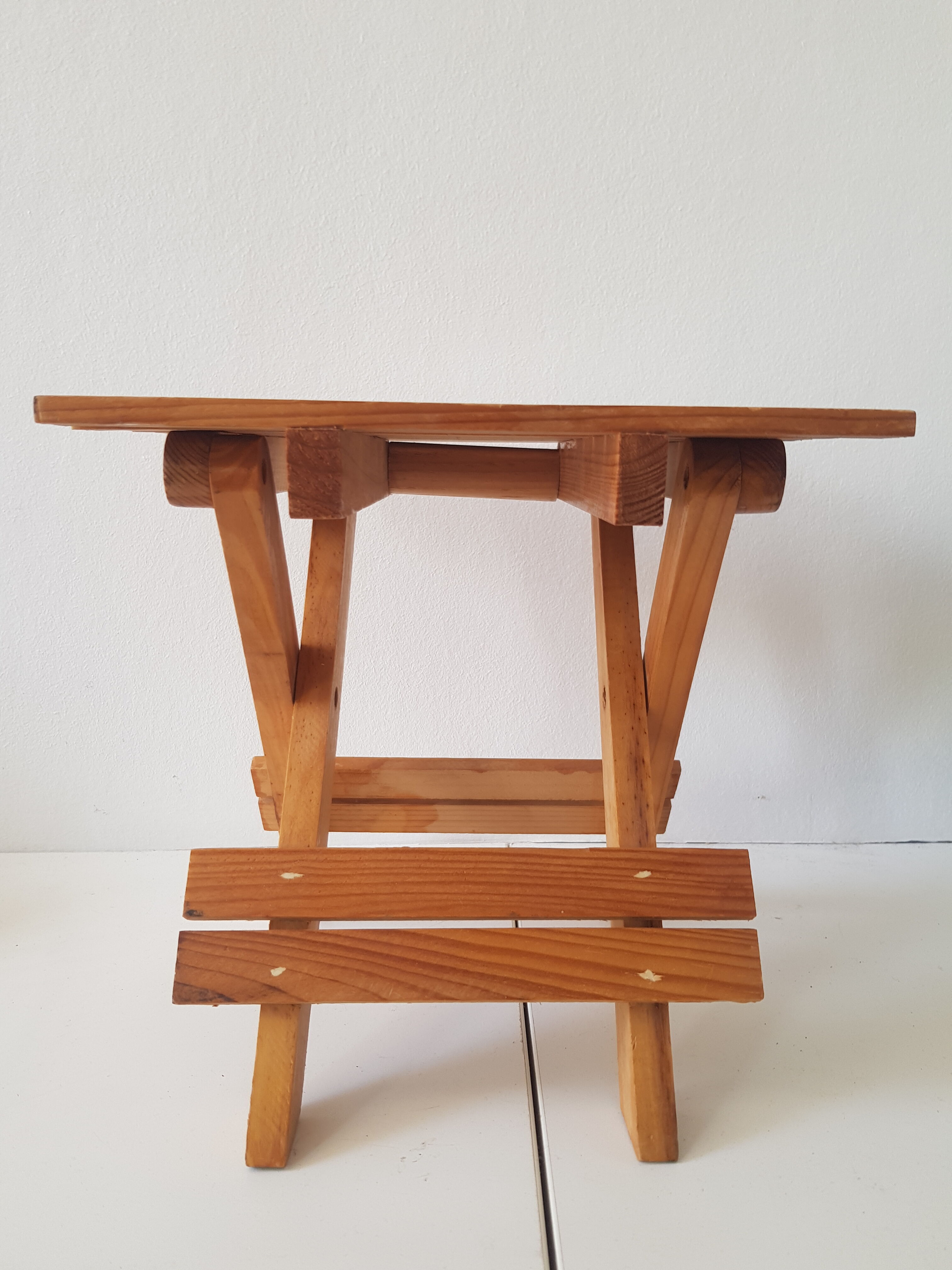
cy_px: 635
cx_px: 476
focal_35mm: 26
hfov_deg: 53.1
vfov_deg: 67.3
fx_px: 953
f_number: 1.7
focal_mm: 4.2
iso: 50
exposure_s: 1/60
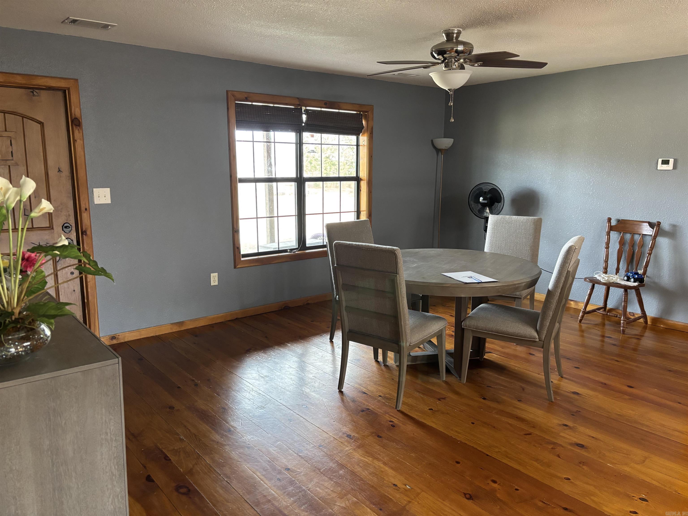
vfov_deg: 53.1
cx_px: 344
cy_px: 258
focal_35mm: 26
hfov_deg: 67.3
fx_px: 517
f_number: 1.6
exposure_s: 1/60
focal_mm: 5.96
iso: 320
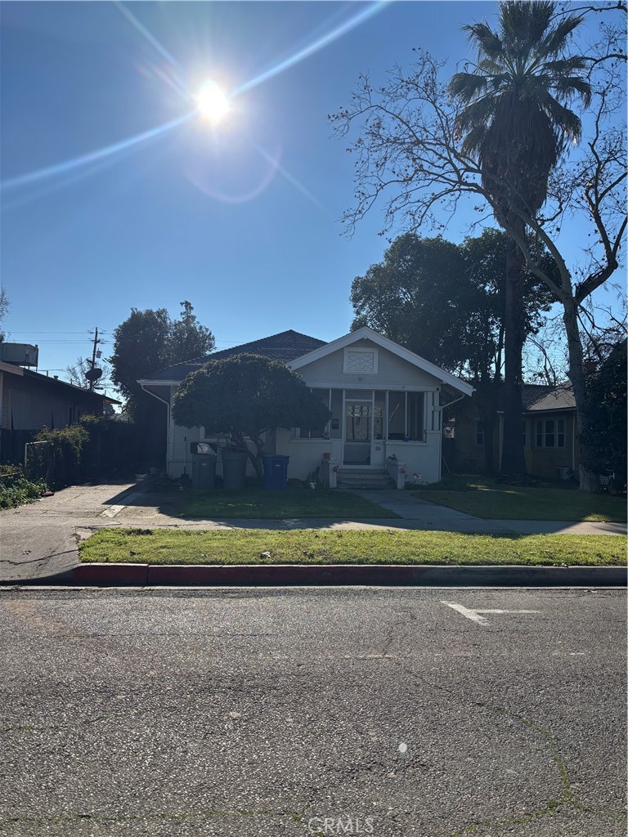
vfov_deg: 67.3
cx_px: 314
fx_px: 629
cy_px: 418
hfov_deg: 53.1
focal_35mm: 26
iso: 50
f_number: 1.6
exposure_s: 1/6329
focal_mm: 5.96
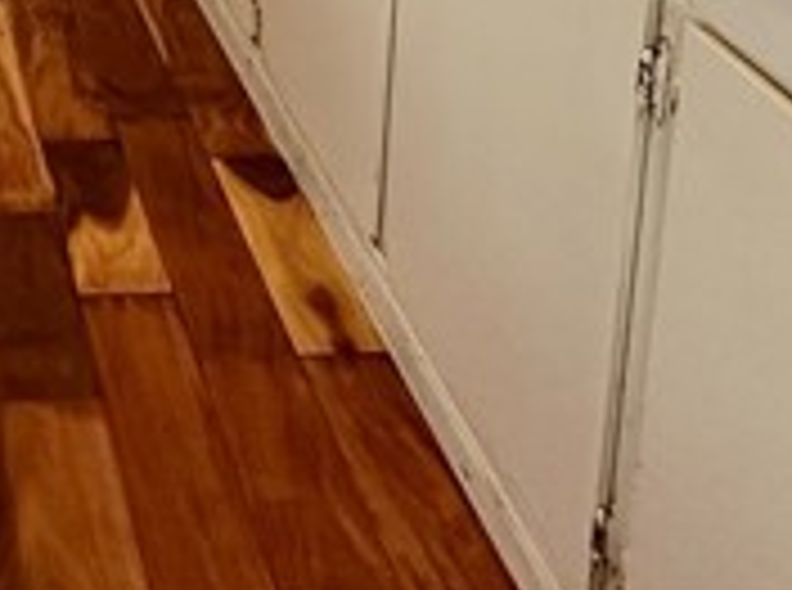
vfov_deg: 20.3
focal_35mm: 51
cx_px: -90
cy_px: -471
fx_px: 1164
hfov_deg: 32.7
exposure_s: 1/60
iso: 250
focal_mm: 2.22
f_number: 2.2
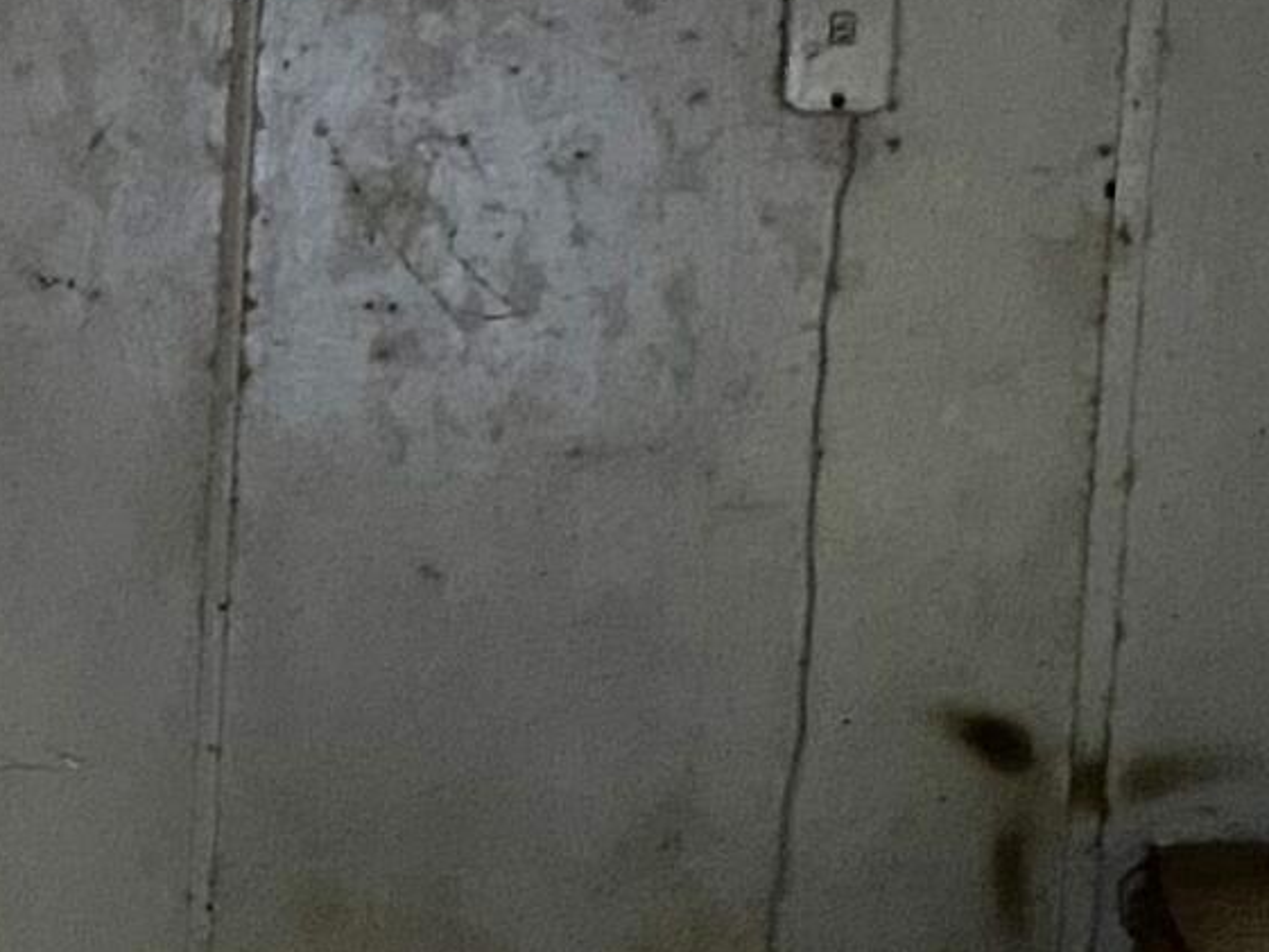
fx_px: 5097
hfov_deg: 13.5
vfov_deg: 10.6
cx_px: -529
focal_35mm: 139
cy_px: 737
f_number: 1.8
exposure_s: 1/15
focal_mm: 4.25
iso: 1000
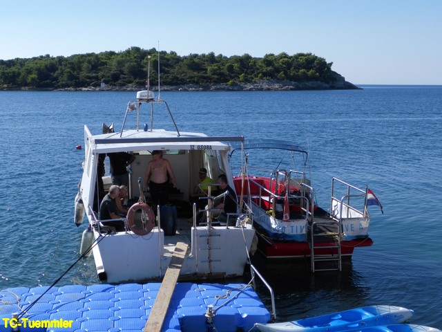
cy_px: 166
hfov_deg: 33.2
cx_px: 221
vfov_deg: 25.2
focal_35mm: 58
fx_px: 741
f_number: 5
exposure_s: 1/500
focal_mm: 10.4
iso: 80
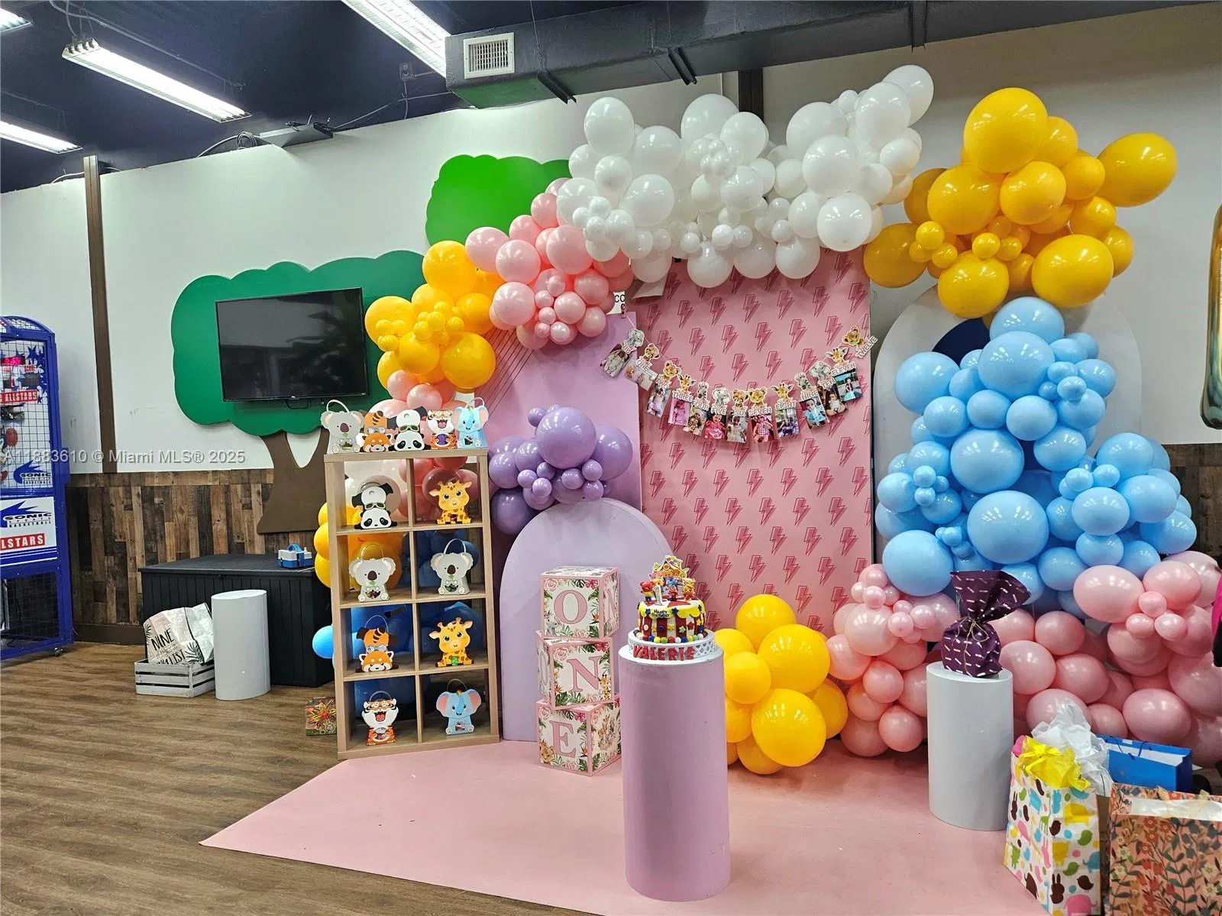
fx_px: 812
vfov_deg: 58.9
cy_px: 458
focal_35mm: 23
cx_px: 611
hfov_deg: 73.9
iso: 160
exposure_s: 1/120
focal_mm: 5.4
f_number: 1.8
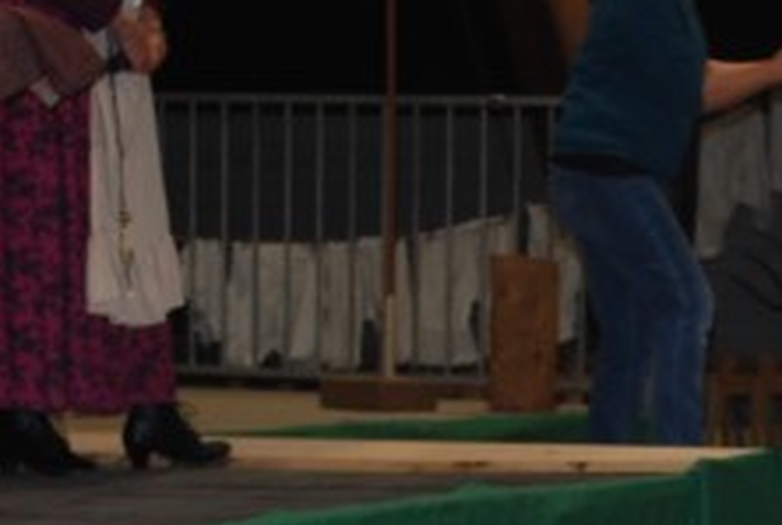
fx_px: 3526
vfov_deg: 8.4
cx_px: 757
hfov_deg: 12.5
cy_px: 703
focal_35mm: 162
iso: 280
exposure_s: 1/60
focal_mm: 30
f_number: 4.8
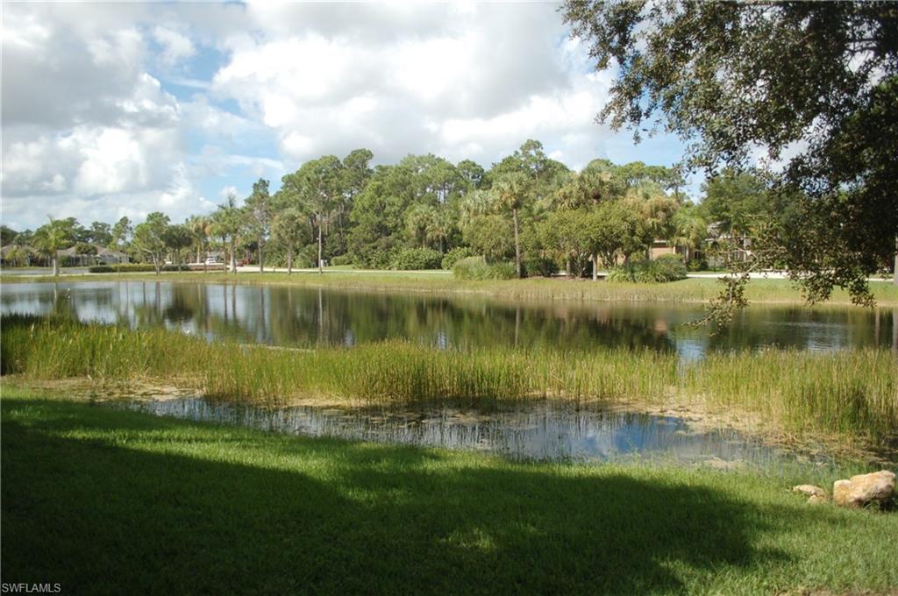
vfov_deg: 47.8
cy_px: 298
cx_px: 449
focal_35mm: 27
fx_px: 673
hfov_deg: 67.4
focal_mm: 18
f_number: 3.5
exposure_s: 1/1250
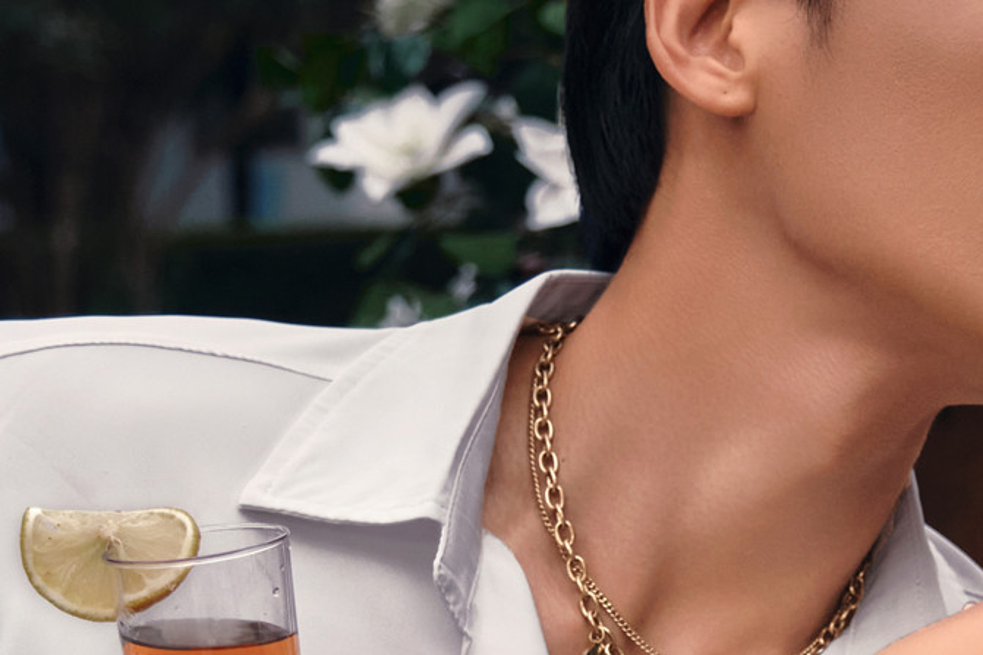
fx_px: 3467
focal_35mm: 127
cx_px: 844
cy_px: 734
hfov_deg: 16.0
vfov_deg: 10.6
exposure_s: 1/160
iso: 1000
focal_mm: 27.4
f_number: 2.8
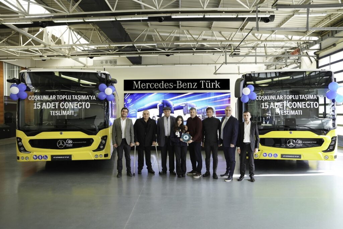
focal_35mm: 24
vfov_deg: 53.1
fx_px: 229
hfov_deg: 73.8
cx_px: 172
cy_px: 114
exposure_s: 1/125
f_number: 3.5
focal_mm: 24
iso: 320
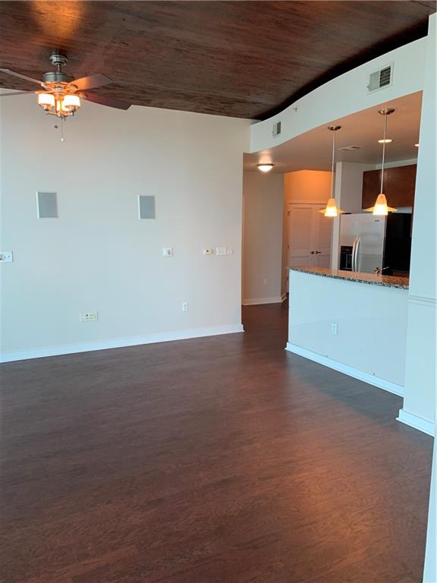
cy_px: 292
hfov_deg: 53.1
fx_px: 438
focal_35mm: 26
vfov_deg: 67.3
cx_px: 218
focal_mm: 4.25
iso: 125
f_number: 1.8
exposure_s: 1/60
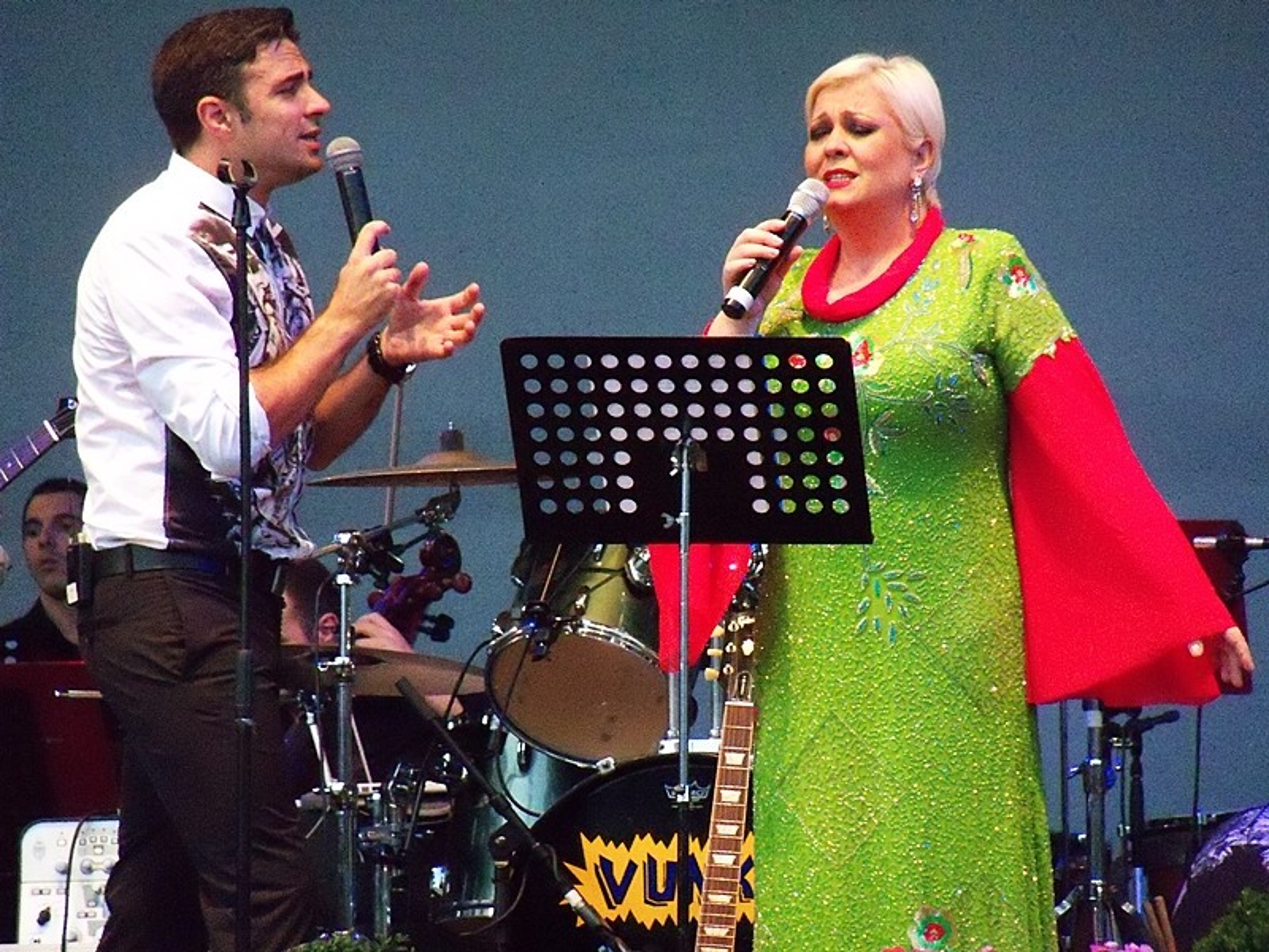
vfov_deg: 4.2
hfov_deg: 5.7
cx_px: 634
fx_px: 12831
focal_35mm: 350
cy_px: 476
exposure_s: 1/400
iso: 1600
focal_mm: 62
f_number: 4.8
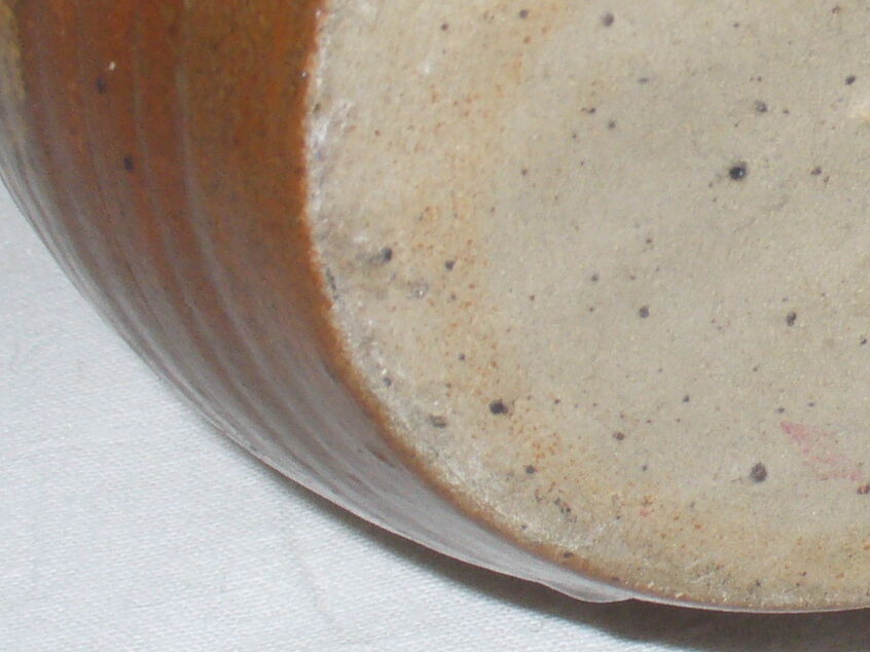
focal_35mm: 112
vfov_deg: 13.0
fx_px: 2814
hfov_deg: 16.7
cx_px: 1102
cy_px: 3
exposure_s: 1/30
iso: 100
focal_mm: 6.1
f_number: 2.8
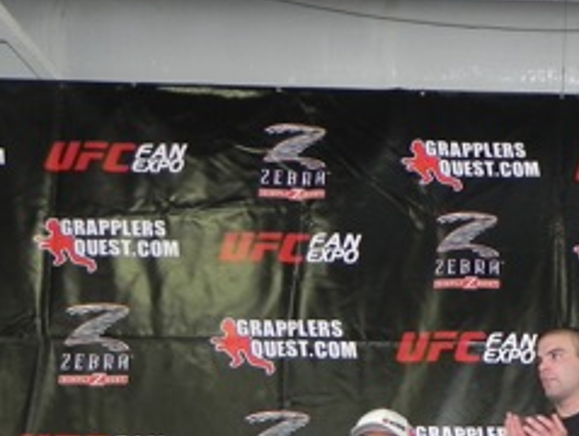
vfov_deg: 22.3
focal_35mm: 63
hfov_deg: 27.9
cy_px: 452
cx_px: 642
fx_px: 1055
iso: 200
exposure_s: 1/30
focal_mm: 4.6
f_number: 2.8
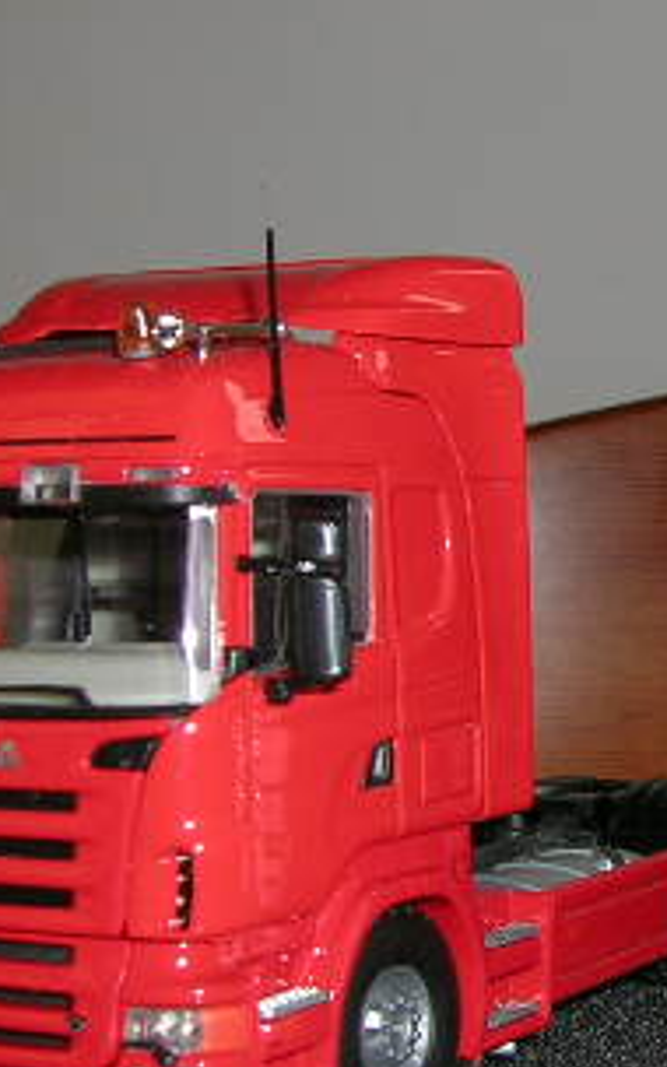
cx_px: 765
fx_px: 2269
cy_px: 639
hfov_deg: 16.2
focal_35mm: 78
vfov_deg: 26.4
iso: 50
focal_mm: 5.4
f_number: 4.8
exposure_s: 1/60.1
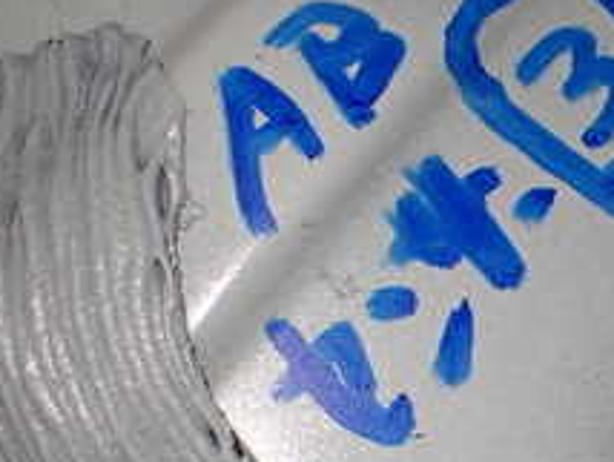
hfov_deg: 21.1
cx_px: 795
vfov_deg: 17.3
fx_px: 1492
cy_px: 433
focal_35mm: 84
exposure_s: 1/125
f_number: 2.3
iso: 500
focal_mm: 5.4
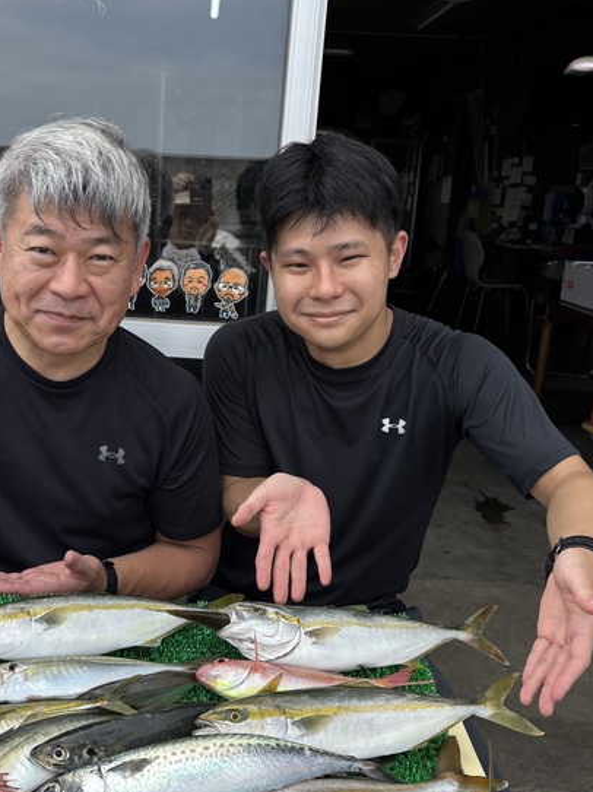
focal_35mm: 41
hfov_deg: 34.7
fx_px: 937
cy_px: 444
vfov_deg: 45.7
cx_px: 184
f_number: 1.6
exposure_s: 1/1418
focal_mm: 5.96
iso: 50
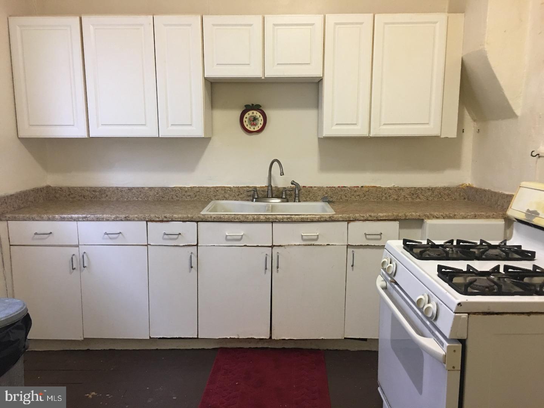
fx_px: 456
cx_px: 272
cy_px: 204
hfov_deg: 61.7
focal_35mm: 29
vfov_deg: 48.2
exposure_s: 1/15
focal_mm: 4.15
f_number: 2.2
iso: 64
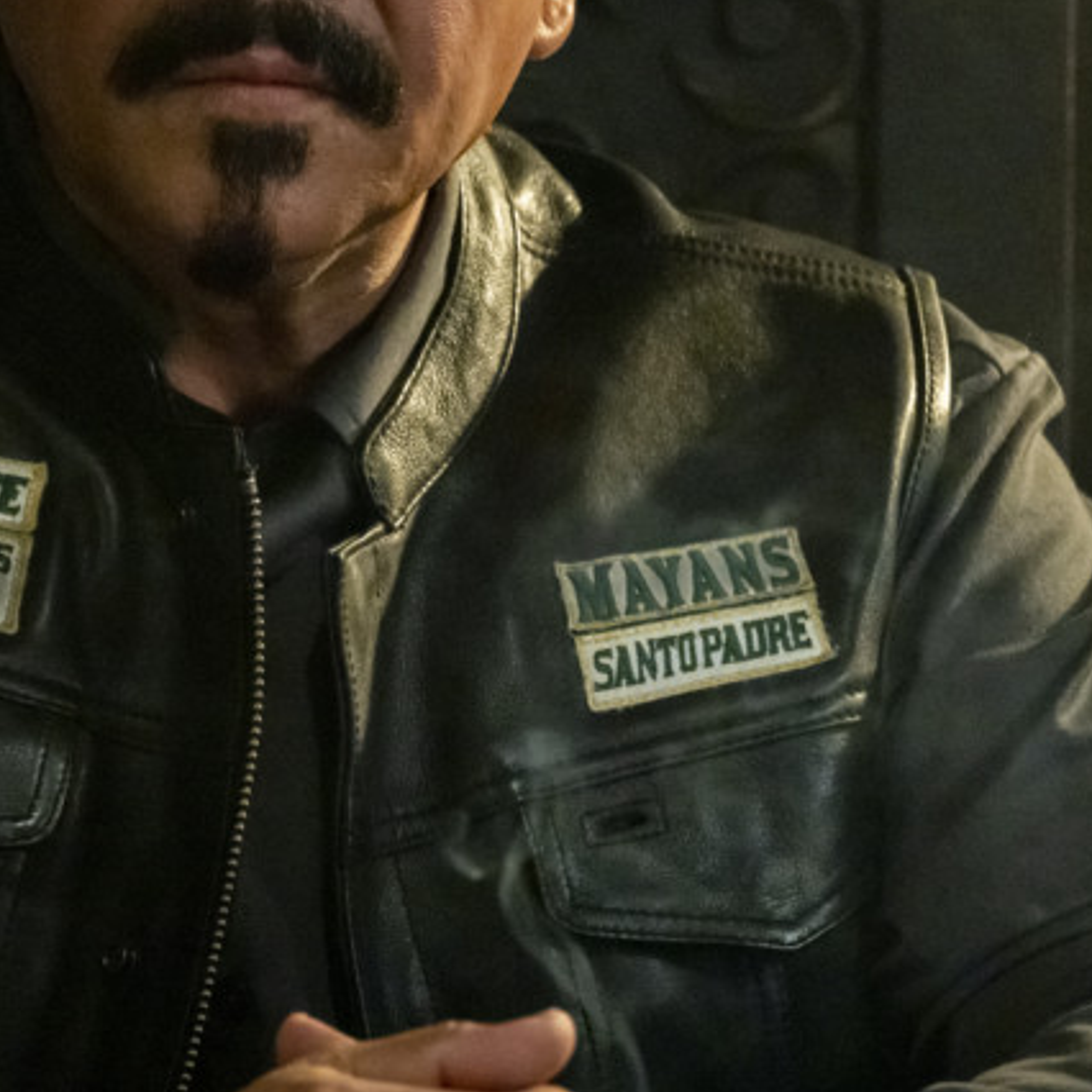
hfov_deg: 4.2
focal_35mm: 421
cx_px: 67
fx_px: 15026
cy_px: 323
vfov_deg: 4.2
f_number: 4.5
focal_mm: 185
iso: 6400
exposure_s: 1/100
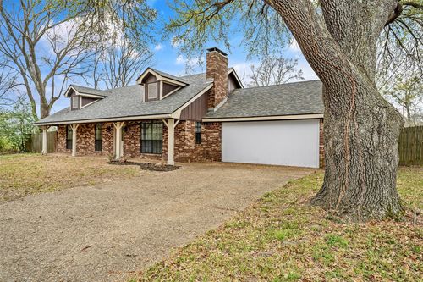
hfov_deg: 84.0
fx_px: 235
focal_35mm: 20
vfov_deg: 61.9
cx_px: 212
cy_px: 141
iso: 800
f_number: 8
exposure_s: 1/320
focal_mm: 20
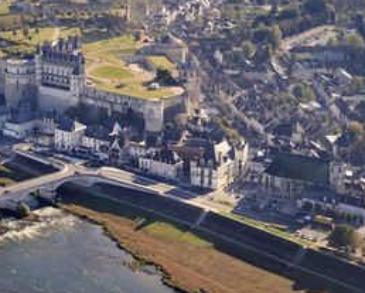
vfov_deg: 14.4
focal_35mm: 107
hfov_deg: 17.9
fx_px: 1157
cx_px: 112
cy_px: 113
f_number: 6.3
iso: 200
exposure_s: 1/640
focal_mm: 70
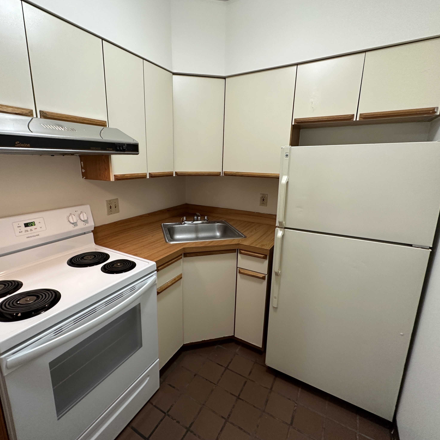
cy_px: 217
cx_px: 199
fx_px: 244
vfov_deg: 84.0
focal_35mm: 17
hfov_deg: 83.7
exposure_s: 1/60
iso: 250
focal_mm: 2.22
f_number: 2.2
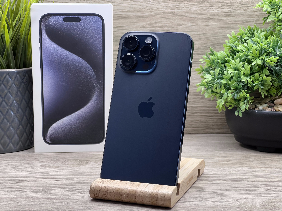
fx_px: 627
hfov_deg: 25.3
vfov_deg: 19.1
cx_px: 141
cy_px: 106
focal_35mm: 77
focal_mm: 9
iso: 125
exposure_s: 1/100
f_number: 2.8
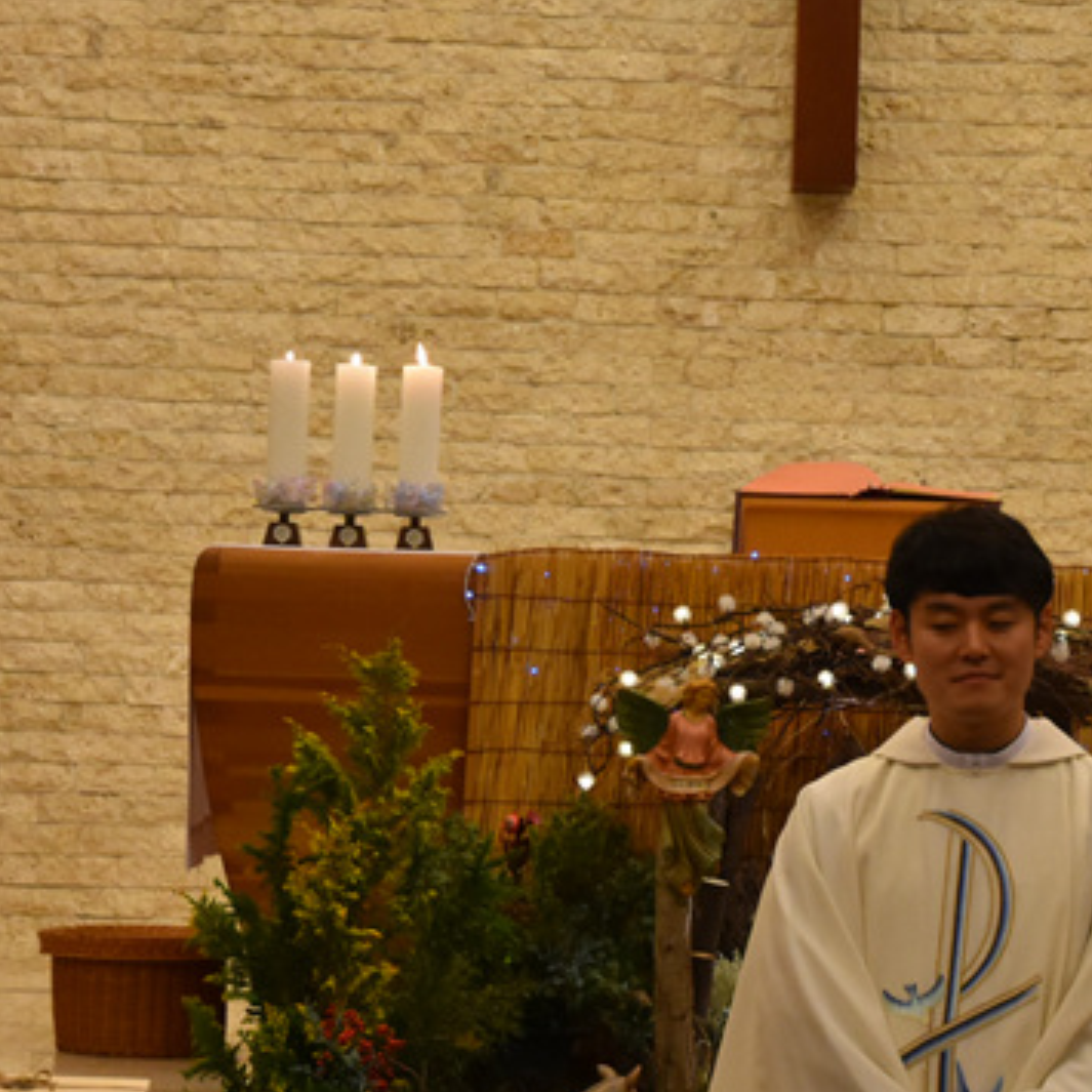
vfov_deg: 12.5
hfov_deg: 12.5
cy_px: 794
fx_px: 4961
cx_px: 754
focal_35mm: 139
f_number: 4.8
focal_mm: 38
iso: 1400
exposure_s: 1/60
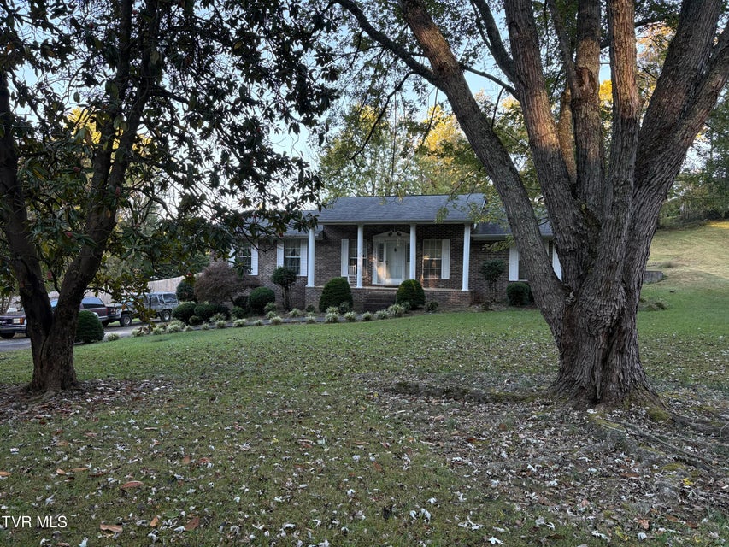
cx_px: 364
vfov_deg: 53.1
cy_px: 274
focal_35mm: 26
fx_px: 548
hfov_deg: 67.3
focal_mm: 5.96
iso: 125
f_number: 1.6
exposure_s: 1/205
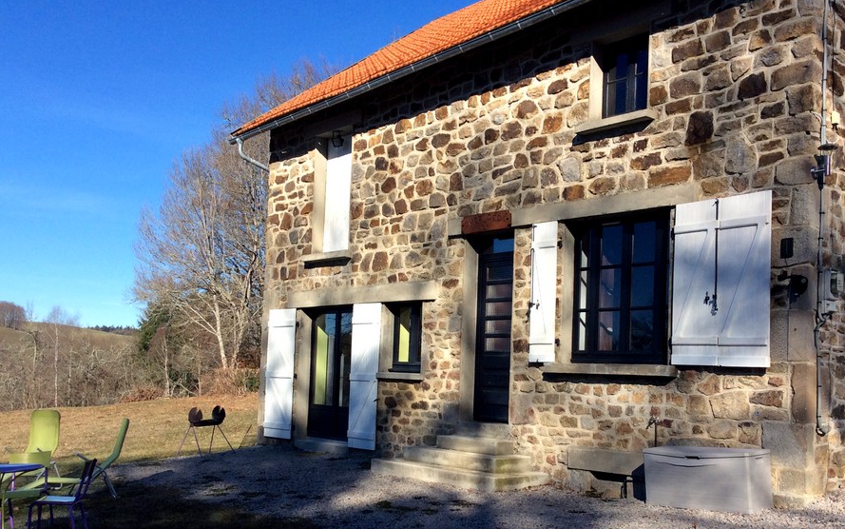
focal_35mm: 39
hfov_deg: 50.3
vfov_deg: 32.7
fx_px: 898
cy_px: 323
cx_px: 451
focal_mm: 3.3
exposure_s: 1/1271
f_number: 2.4
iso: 32
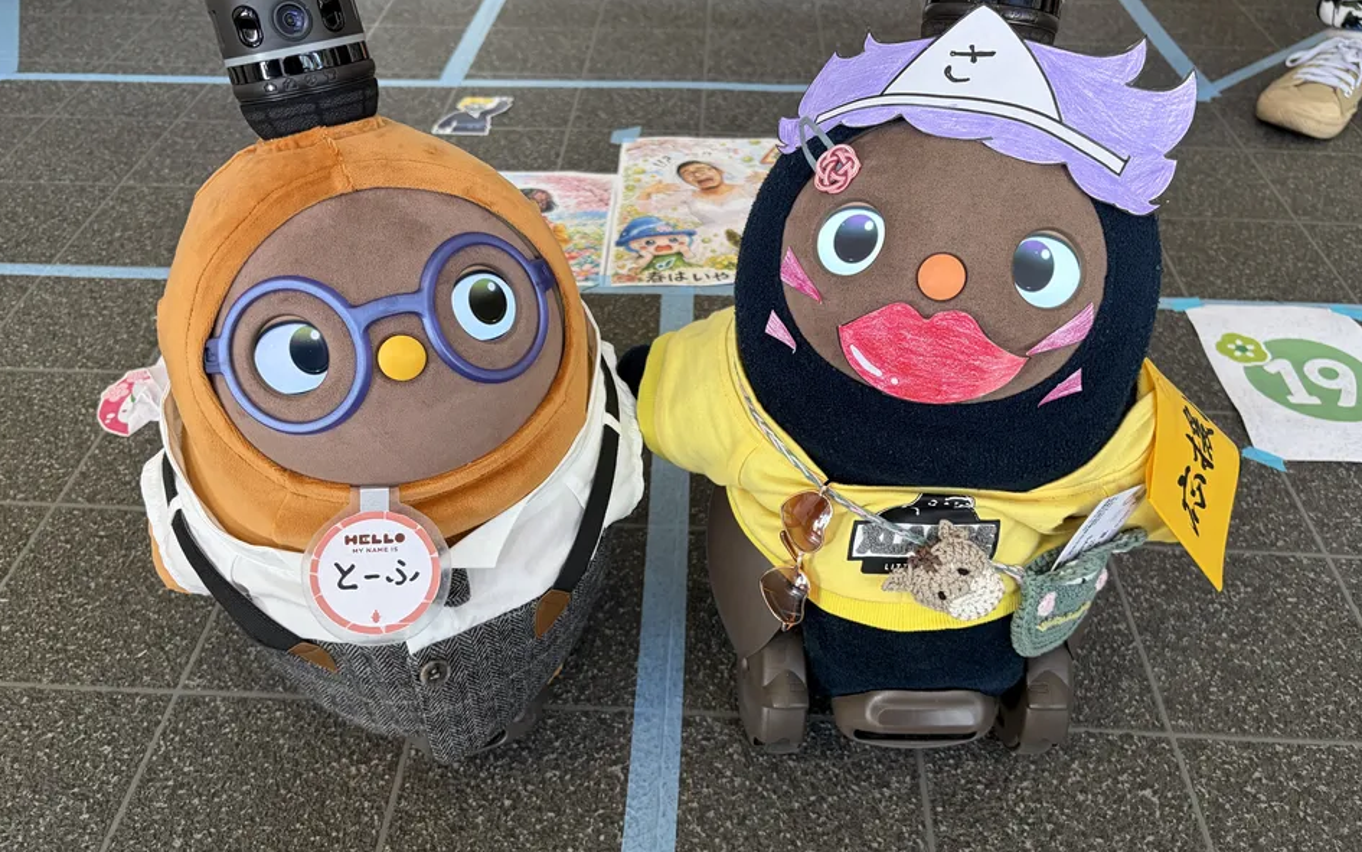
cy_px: 425
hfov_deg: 66.5
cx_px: 680
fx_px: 1040
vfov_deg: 44.6
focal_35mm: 28
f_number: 1.6
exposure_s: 1/60
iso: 160
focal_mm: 5.96
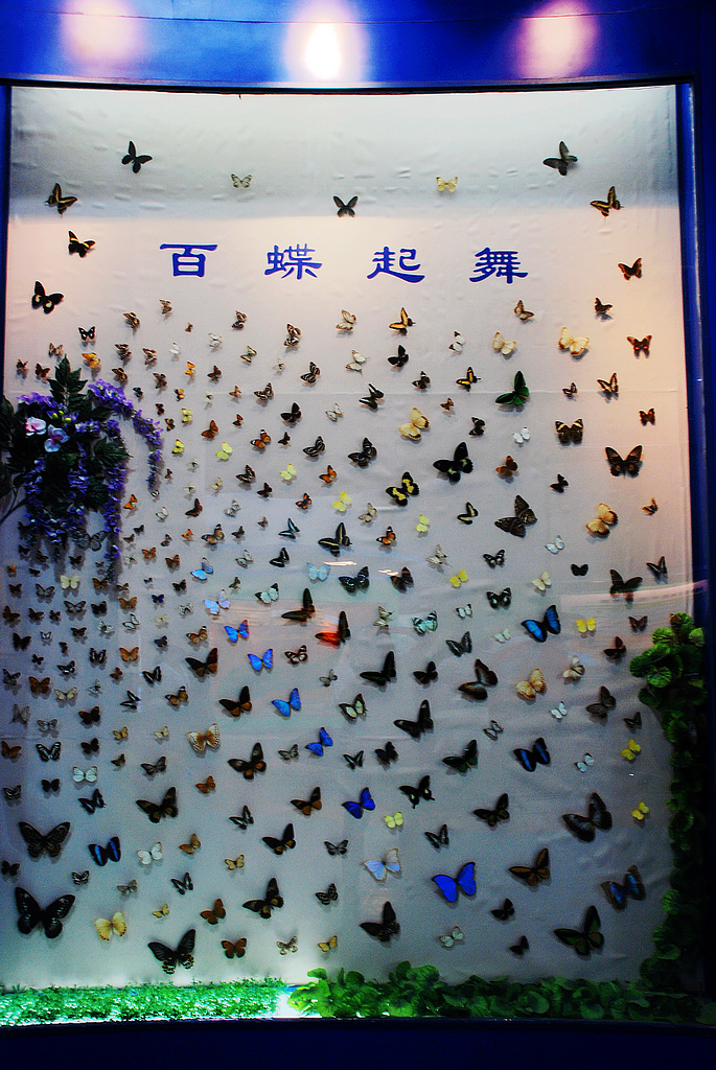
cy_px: 535
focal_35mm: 33
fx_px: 982
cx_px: 358
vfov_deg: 57.2
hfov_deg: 40.1
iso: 200
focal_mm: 22
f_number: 4
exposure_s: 1/10
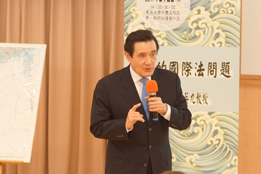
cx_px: 149
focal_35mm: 253
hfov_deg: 8.1
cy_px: 97
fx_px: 1834
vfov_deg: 5.4
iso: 1600
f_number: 3.5
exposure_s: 1/80
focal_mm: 120
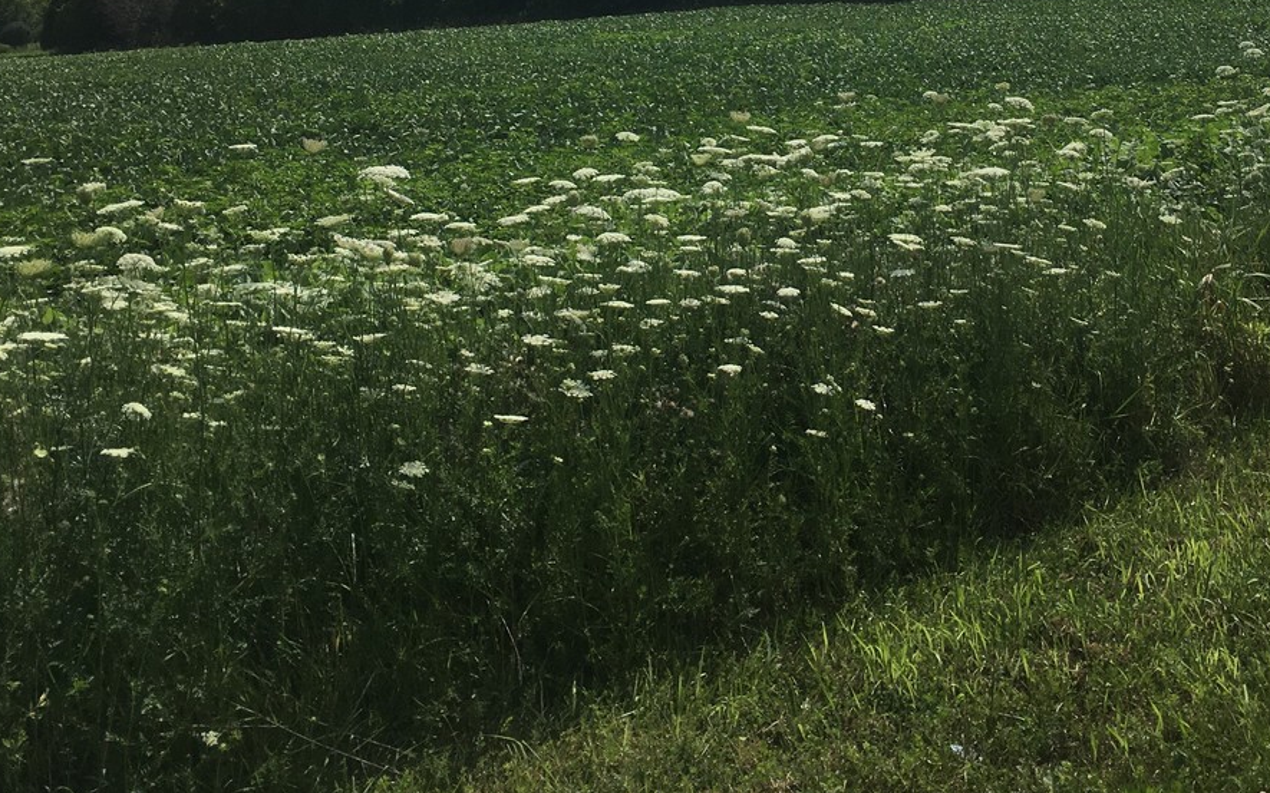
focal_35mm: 50
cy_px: 23
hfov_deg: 40.2
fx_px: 1730
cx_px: 738
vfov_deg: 24.8
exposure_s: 1/2564
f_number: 2.2
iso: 25
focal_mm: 4.15
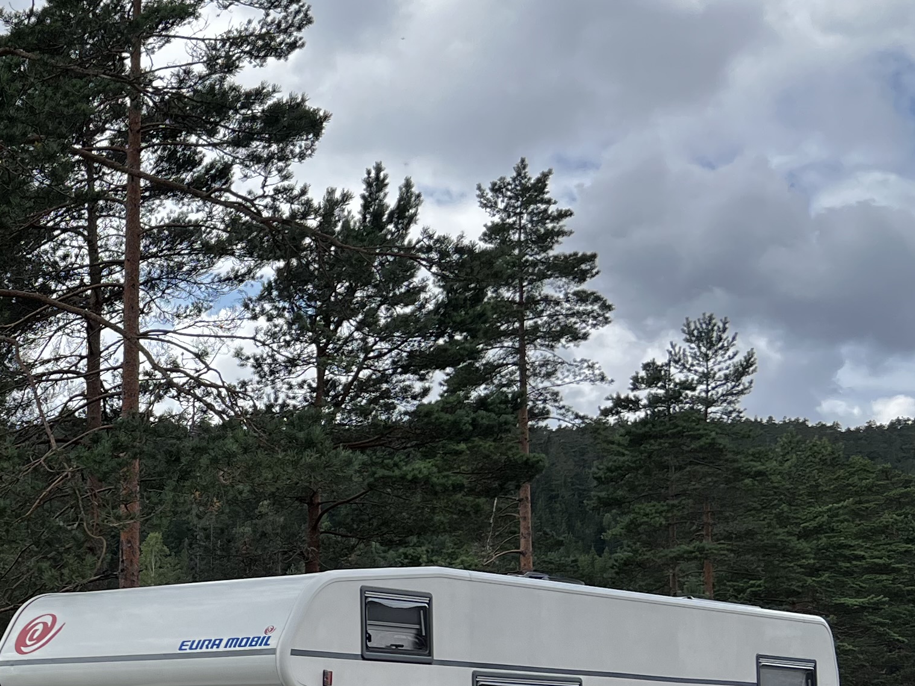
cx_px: -245
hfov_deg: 24.8
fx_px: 1824
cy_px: 593
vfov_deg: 20.9
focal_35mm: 69
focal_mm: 5.7
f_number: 1.5
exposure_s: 1/1431
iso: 50
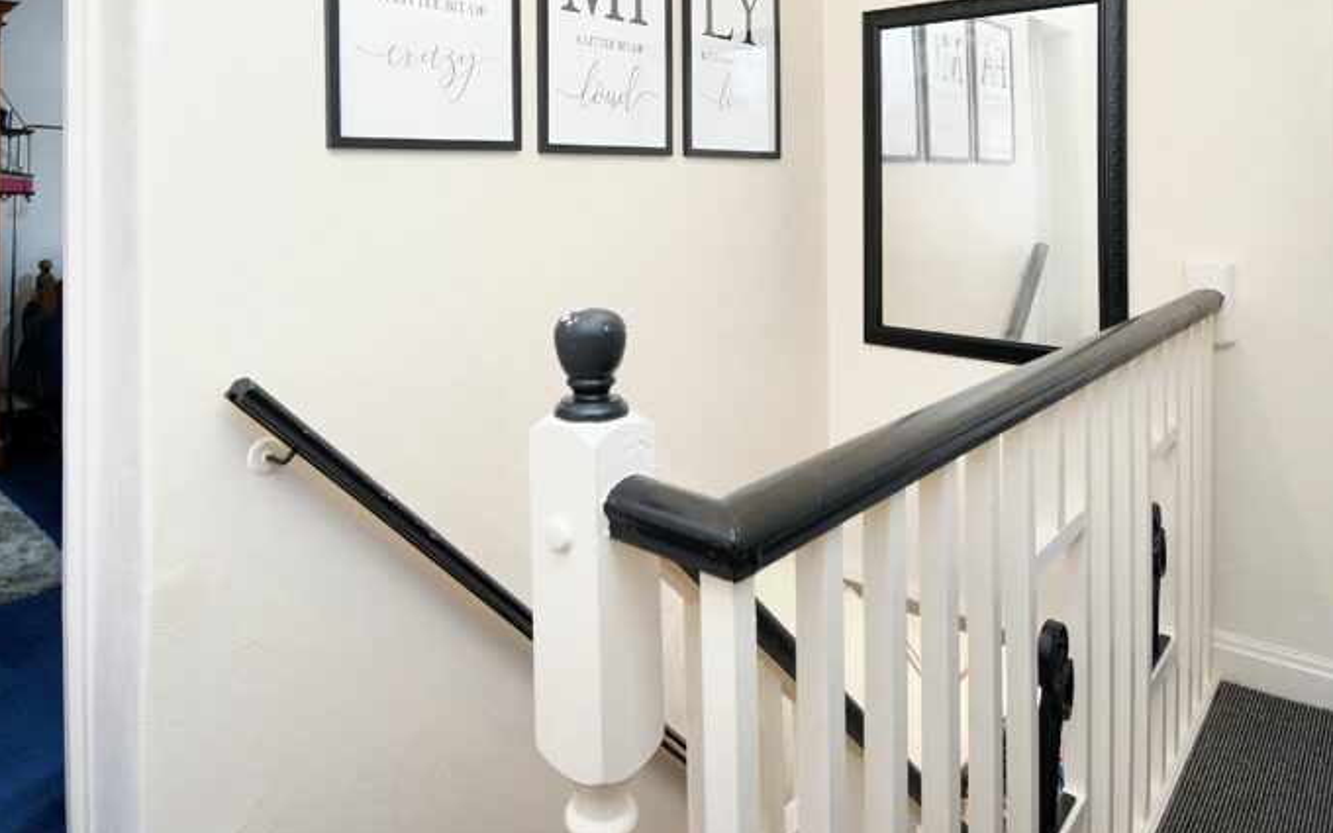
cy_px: 176
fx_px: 836
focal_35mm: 23
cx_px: 608
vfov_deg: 50.1
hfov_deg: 77.0
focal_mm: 10
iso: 100
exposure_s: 1/4
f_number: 4.5
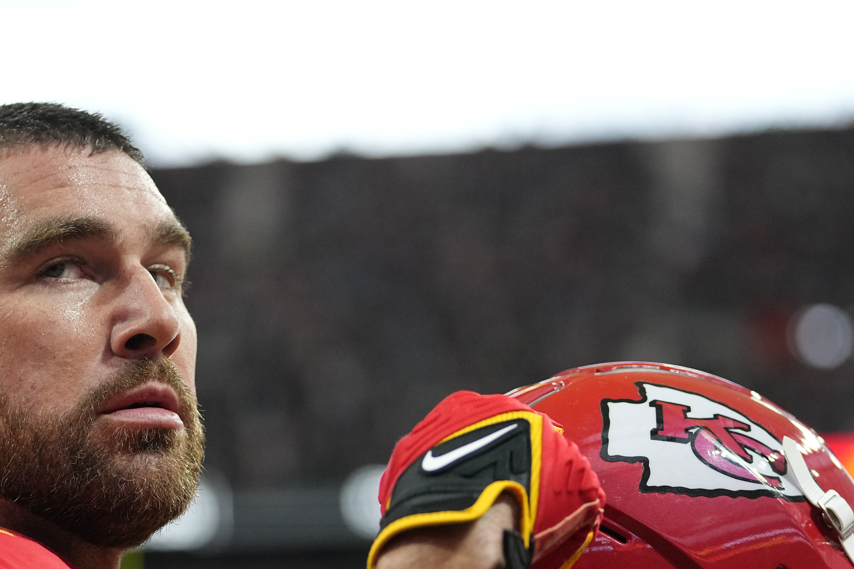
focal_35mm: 182
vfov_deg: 7.5
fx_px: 4317
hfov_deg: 11.3
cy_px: 427
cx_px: 332
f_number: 2.8
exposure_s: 1/1600
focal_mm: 101
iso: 2500
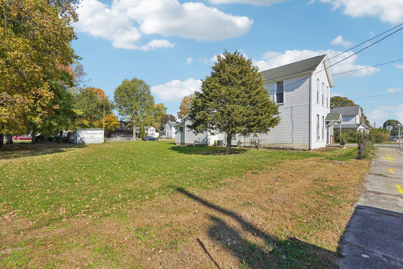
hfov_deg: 96.7
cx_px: 202
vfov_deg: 73.7
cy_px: 134
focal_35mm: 16
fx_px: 179
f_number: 8
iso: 100
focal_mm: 16
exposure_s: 1/320
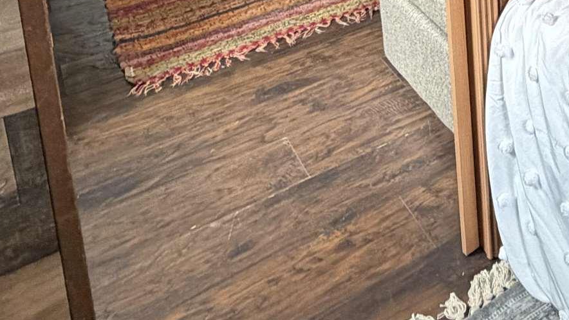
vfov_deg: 18.0
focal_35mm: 53
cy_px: -256
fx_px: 800
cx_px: 680
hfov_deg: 32.5
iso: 250
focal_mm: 2.22
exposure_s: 1/120
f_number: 2.2
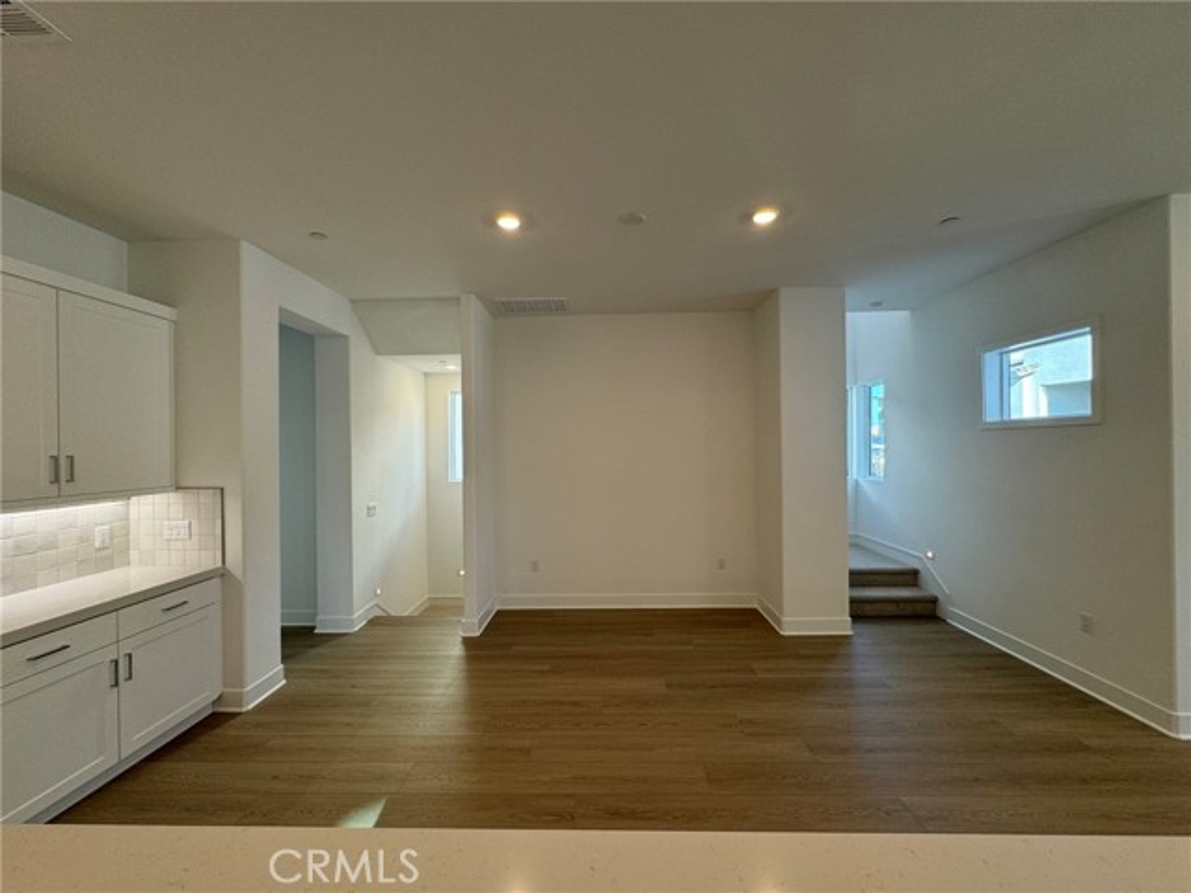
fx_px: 482
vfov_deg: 85.7
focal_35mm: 14
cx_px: 596
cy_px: 446
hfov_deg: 102.1
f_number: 2.2
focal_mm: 2.22
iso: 100
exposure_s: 1/120
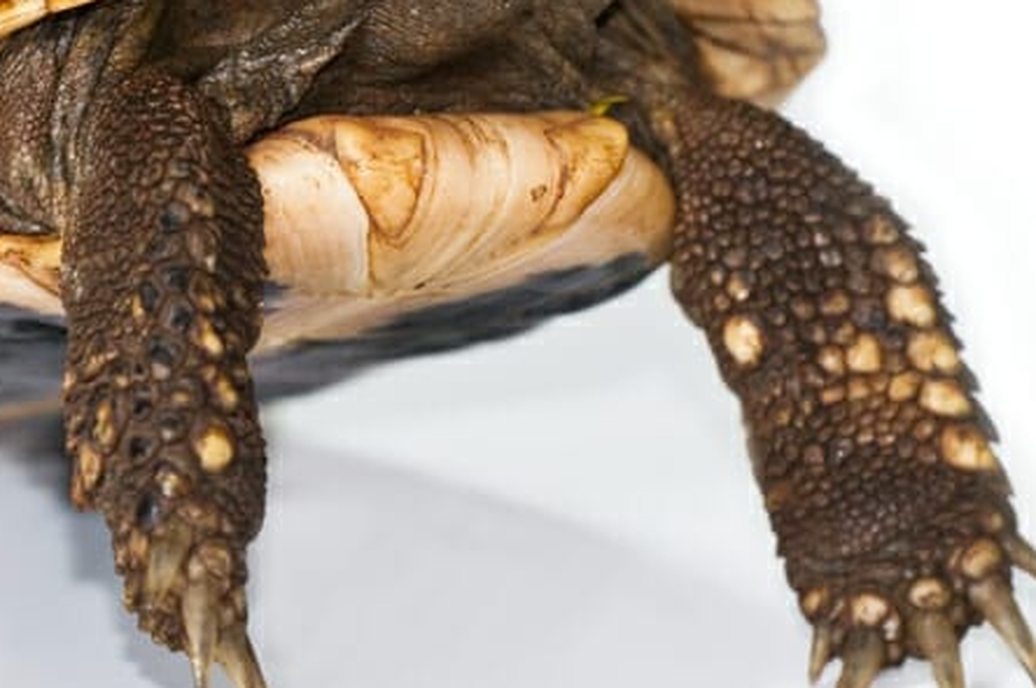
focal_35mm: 608
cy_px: 19
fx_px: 17477
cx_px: 198
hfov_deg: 3.4
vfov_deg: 2.3
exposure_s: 1/125
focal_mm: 180
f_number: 9.5
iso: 200
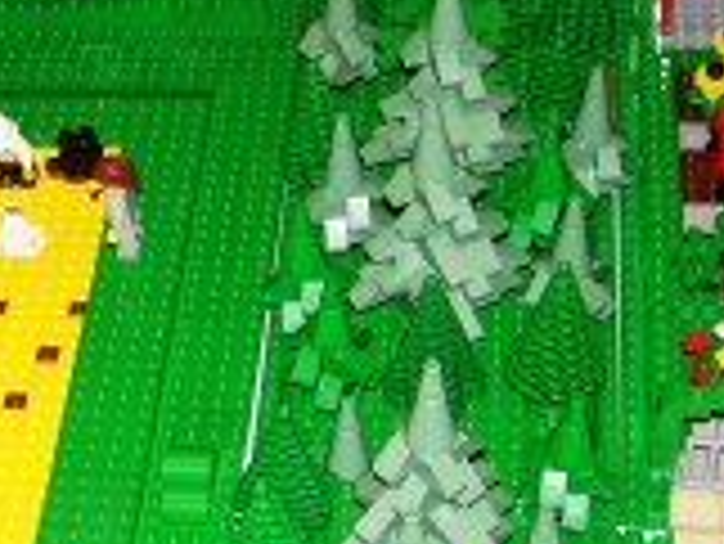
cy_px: 432
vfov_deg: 14.7
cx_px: -193
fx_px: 2093
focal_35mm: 100
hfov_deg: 18.4
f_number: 2.7
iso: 80
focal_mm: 6
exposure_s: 1/60
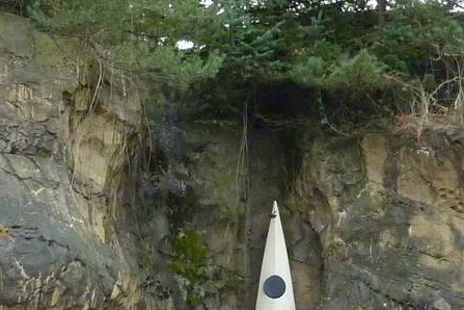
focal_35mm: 108
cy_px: 298
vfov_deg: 12.6
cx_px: 169
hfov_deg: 18.9
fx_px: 1392
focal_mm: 4.7
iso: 400
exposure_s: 1/200
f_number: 3.4
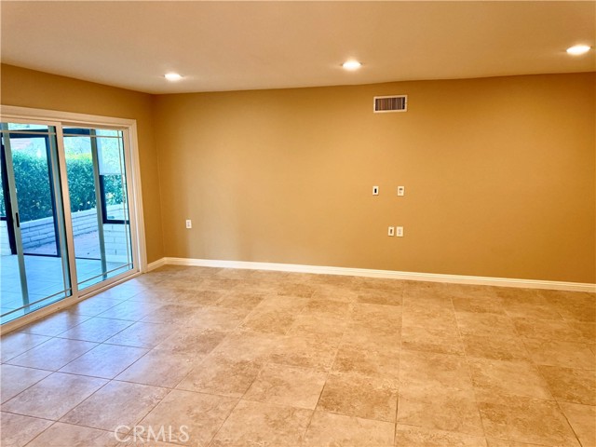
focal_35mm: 24
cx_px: 298
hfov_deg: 71.6
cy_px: 224
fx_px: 413
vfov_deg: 56.8
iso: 200
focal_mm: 6.76
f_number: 1.78
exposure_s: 1/120
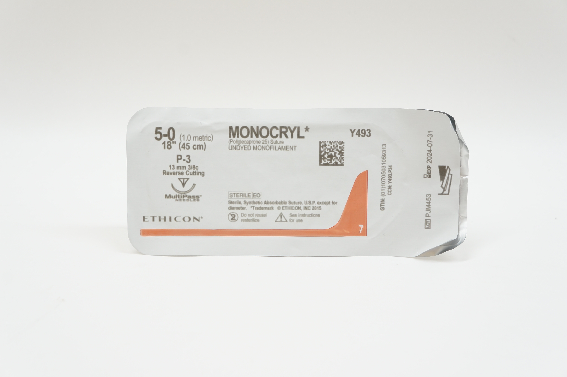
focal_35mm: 50
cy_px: 188
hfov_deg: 40.0
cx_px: 284
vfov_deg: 27.2
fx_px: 779
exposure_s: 1/40
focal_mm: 33
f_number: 7.1
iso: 400
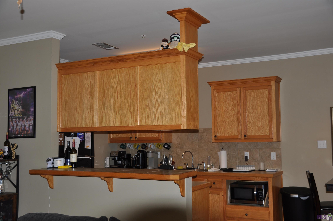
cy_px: 110
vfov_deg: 32.9
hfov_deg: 48.0
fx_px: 374
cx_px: 166
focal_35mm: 40
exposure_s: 1/60
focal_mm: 27
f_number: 3.8
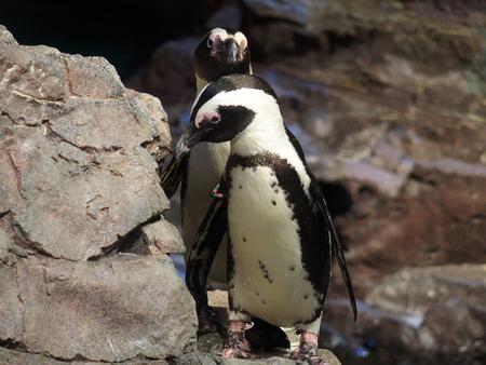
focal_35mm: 300
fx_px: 4214
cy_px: 182
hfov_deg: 6.6
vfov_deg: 5.0
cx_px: 243
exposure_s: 1/125
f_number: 2.8
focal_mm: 64.3
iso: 500
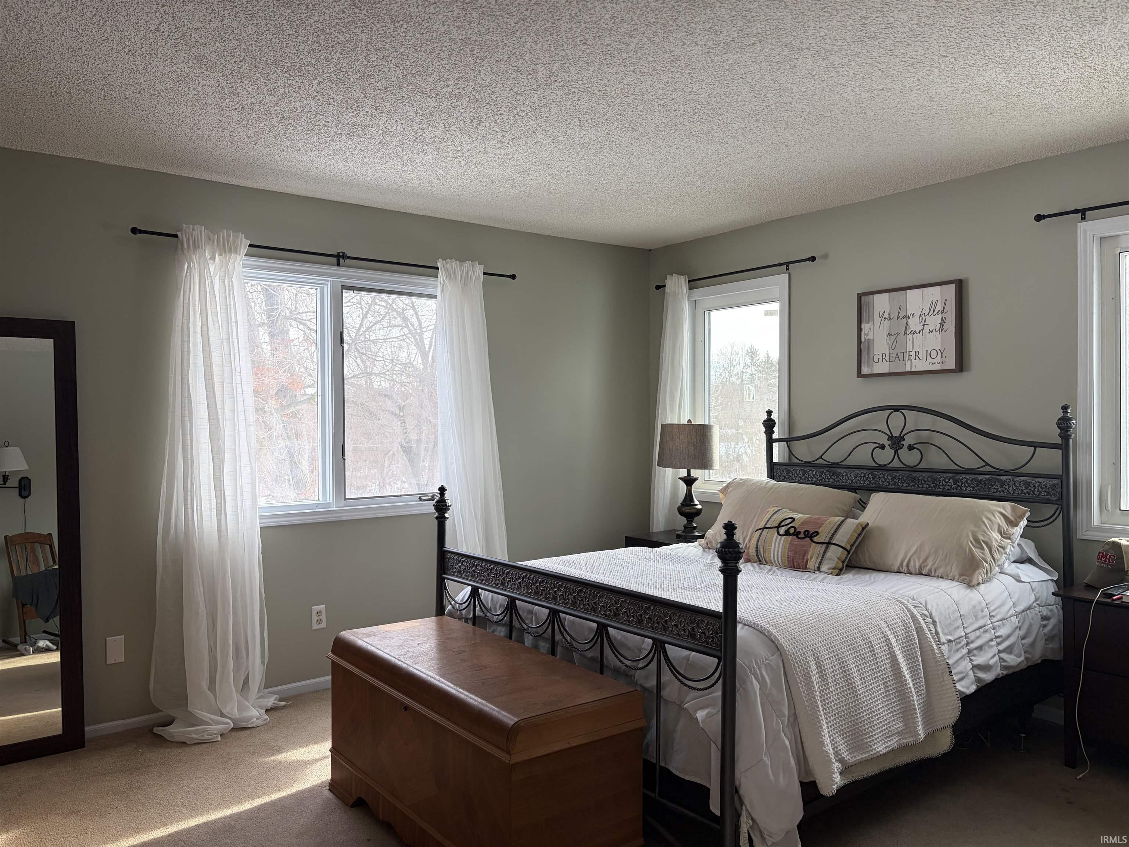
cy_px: 424
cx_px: 564
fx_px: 848
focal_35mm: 26
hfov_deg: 67.3
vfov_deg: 53.1
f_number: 1.6
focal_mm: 5.96
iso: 64
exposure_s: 1/189
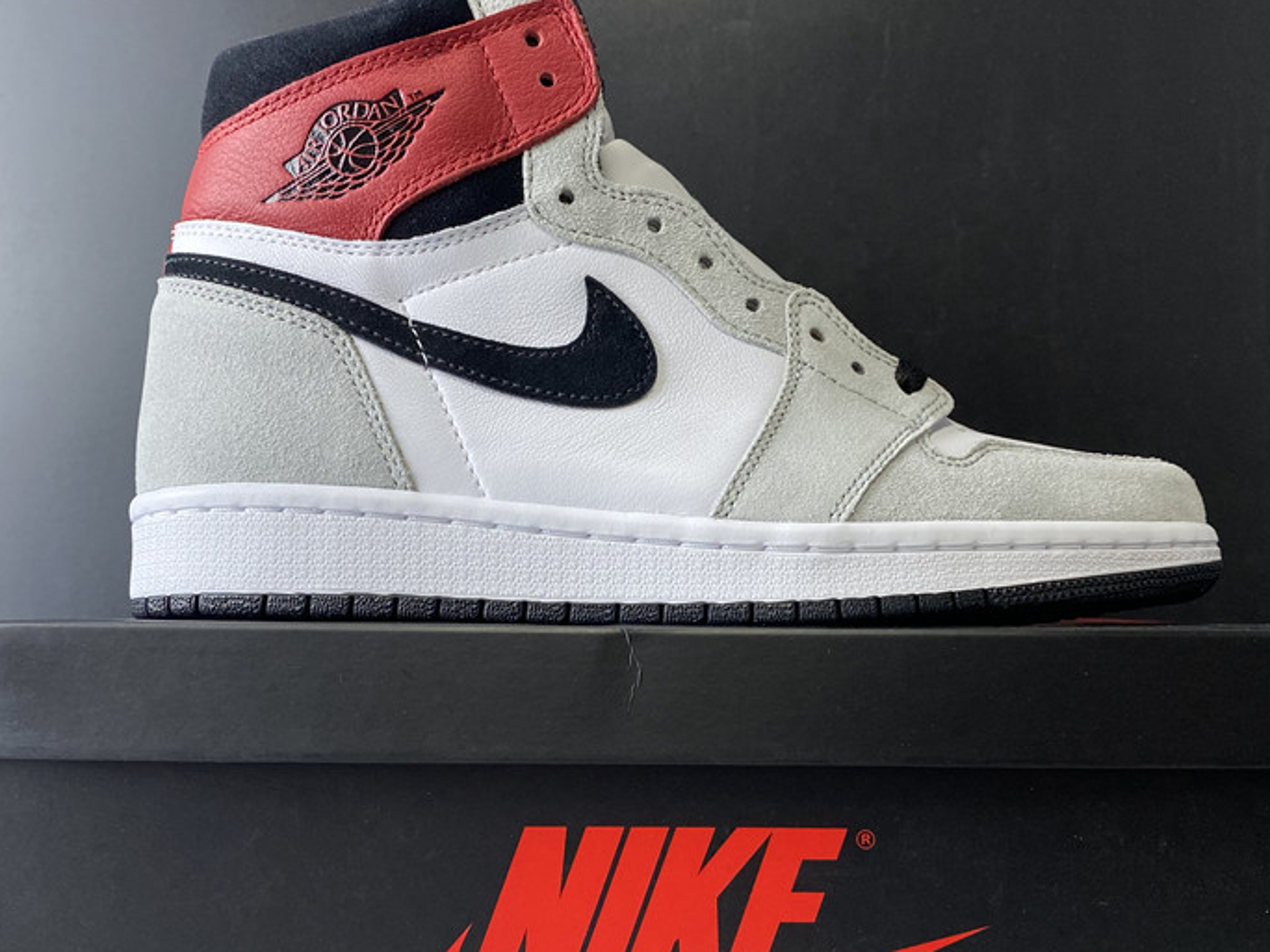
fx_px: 1394
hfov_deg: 49.0
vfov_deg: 37.6
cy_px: 551
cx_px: 667
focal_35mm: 38
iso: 80
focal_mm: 4.25
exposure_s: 1/100
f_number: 1.8
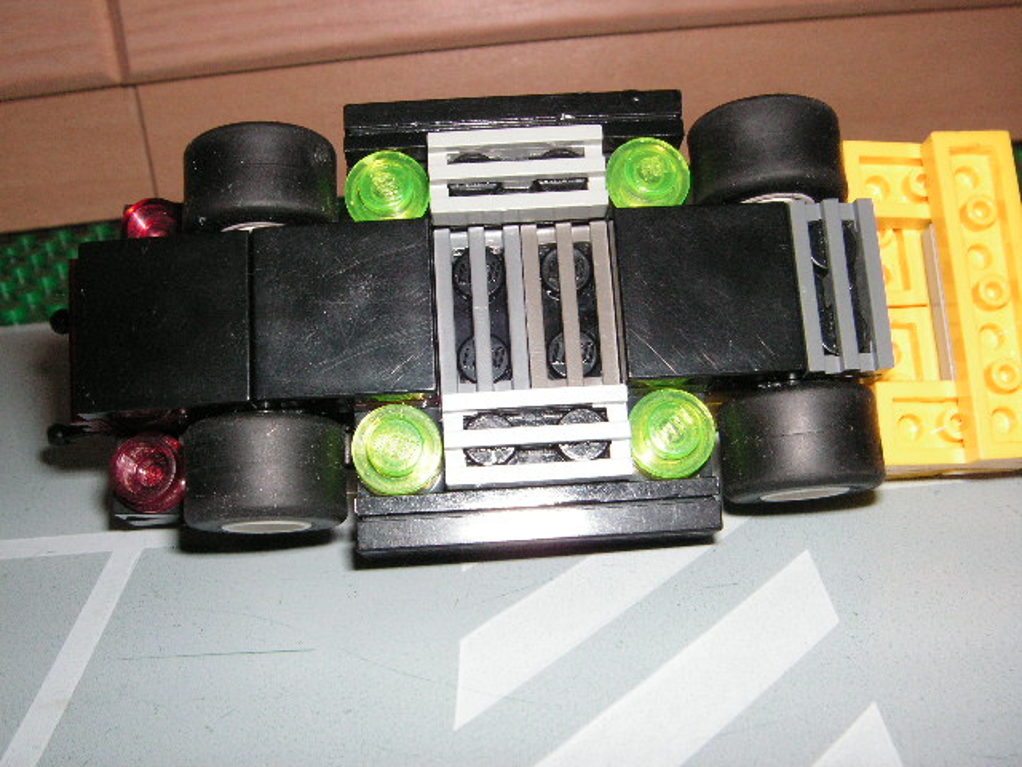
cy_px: 384
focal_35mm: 37
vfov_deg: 38.7
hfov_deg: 50.1
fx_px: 1092
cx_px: 511
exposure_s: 1/45
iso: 160
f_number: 6.6
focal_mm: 6.3
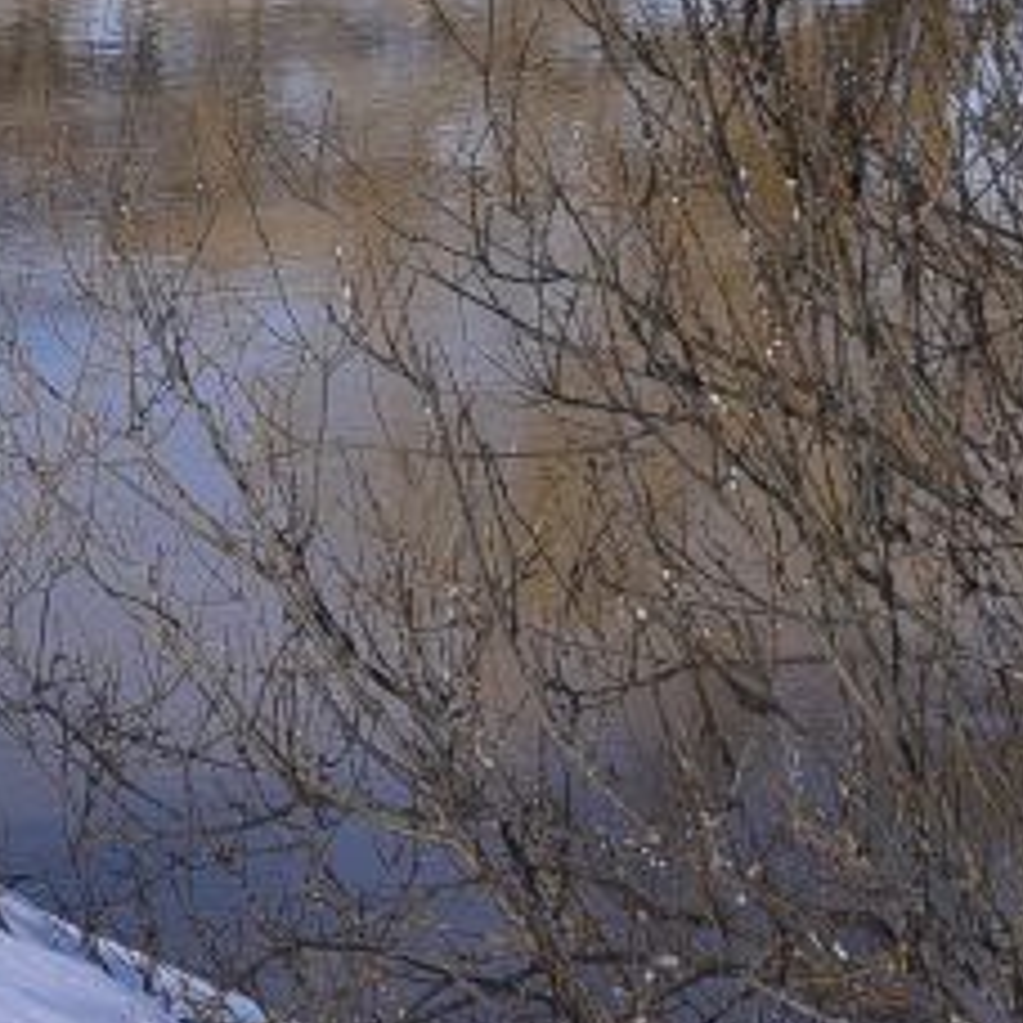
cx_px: -121
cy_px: -442
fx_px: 8091
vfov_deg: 7.1
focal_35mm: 242
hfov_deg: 7.2
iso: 125
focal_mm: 50
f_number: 11
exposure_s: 1/125
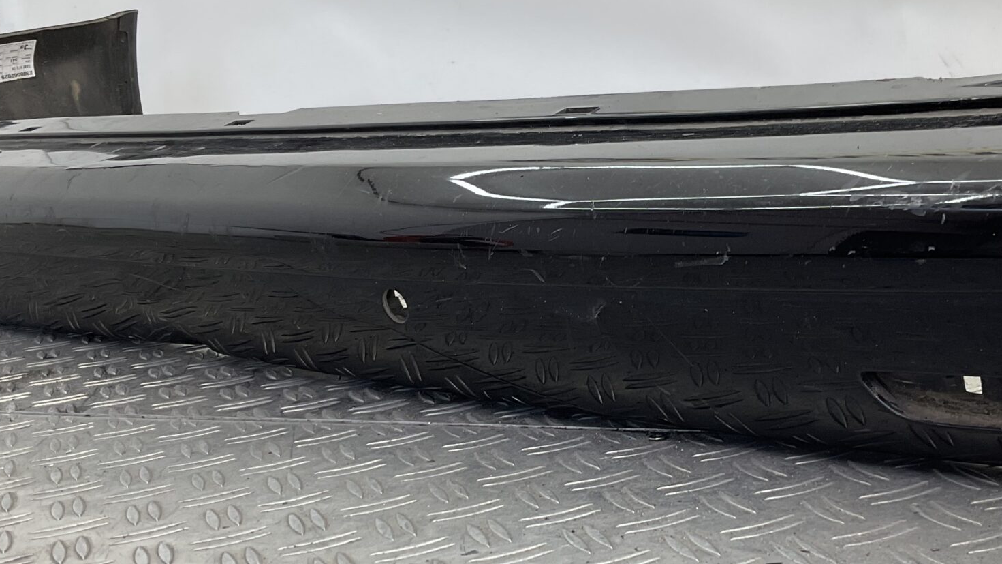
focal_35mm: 55
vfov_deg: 21.8
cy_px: 302
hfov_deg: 37.7
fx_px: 1461
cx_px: 611
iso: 20
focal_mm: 3
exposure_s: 1/120
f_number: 1.8
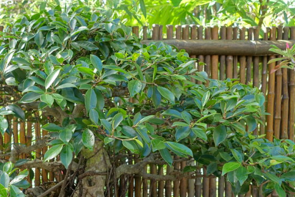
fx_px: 459
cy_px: 149
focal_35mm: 56
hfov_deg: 34.4
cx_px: 55
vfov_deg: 23.9
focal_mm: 11
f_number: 2.8
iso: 125
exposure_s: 1/80
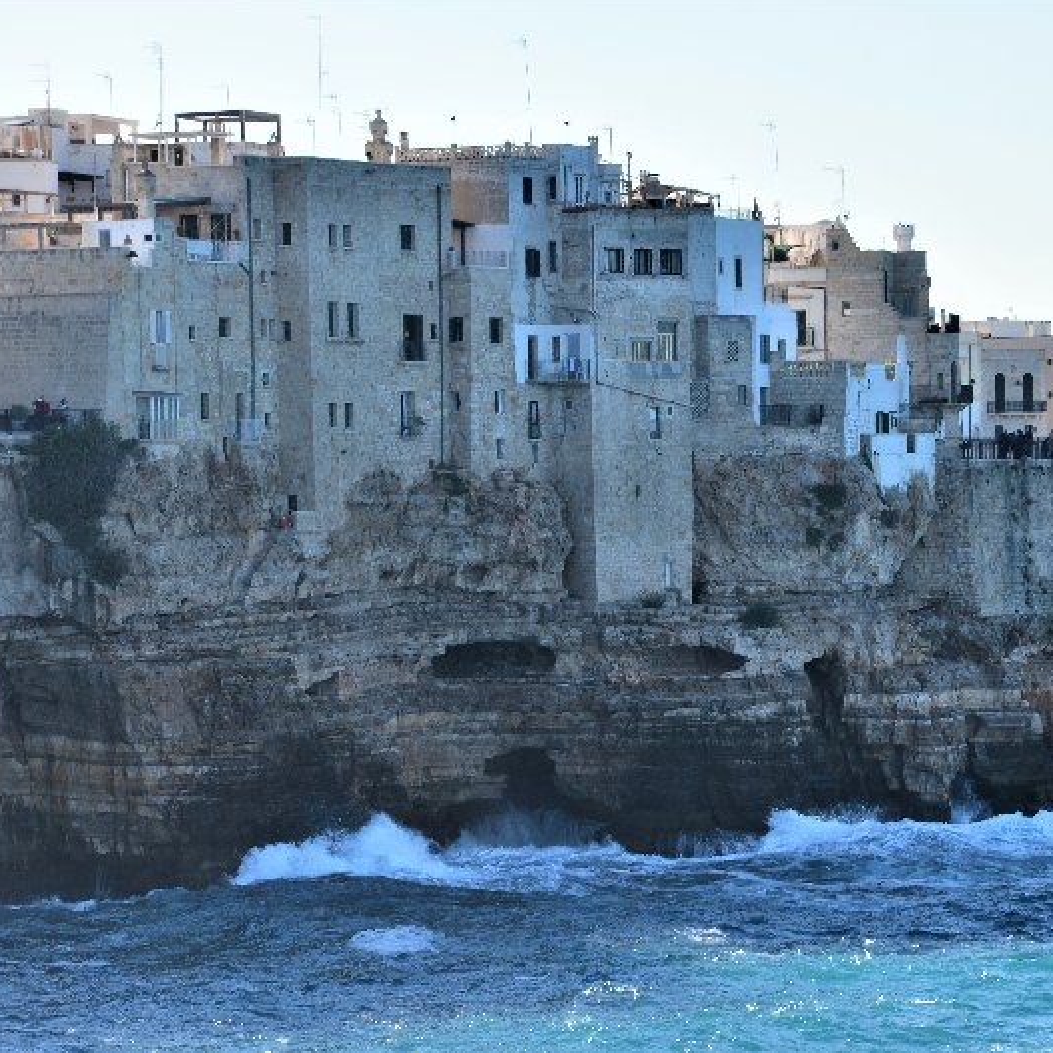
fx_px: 6505
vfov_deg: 9.3
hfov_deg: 9.2
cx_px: 682
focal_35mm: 189
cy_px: 526
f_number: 9
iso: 320
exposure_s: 1/160
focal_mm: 98
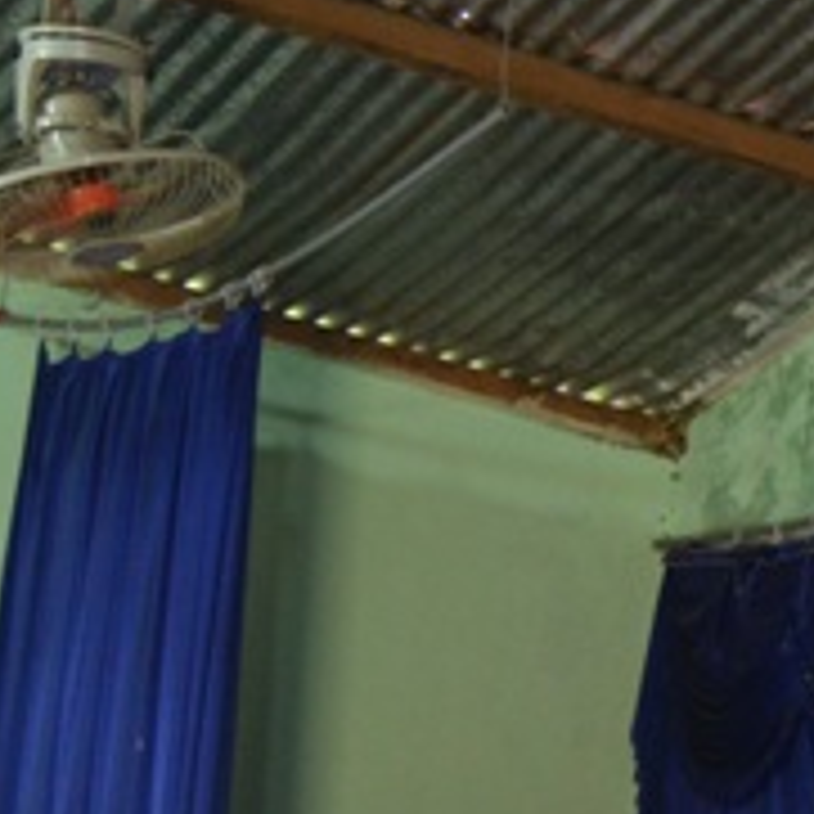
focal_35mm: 119
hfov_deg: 12.8
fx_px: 3166
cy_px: 720
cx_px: 1628
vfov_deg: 14.5
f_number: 3.8
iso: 1600
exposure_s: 1/50
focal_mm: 22
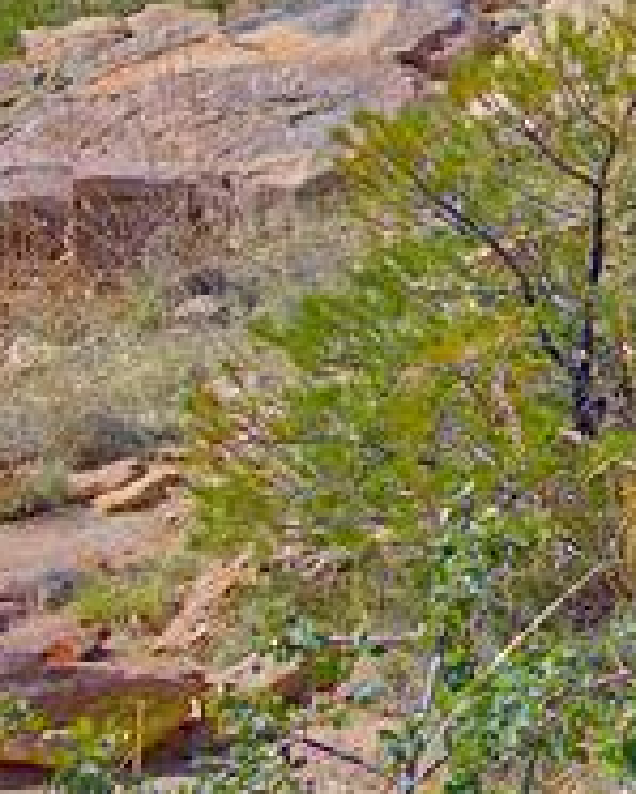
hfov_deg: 10.3
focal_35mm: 121
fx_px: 2845
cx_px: 1716
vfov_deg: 15.3
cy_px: -181
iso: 31
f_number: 8
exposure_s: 1/160
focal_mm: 20
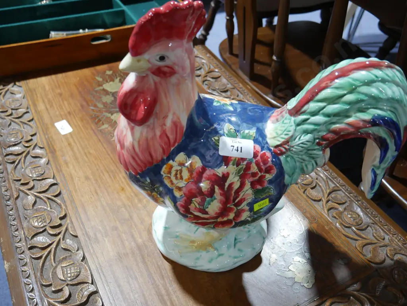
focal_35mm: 32
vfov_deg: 44.2
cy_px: 153
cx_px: 204
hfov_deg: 56.8
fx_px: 376
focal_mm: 16
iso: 640
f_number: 3.6
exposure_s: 1/60
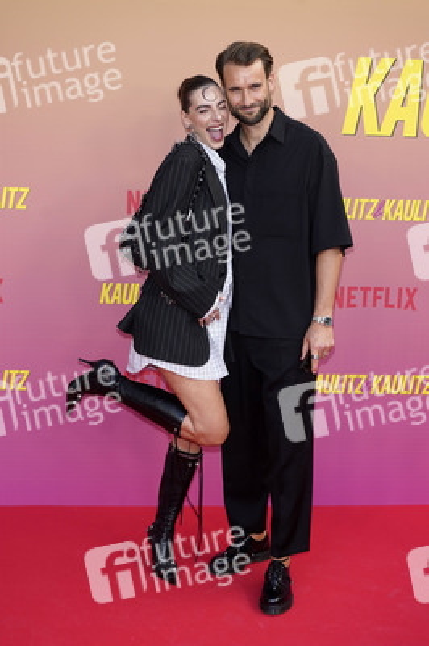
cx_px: 214
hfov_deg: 26.9
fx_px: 895
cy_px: 323
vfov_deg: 39.6
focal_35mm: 50
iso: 320
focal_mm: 50
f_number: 5.6
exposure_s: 1/160
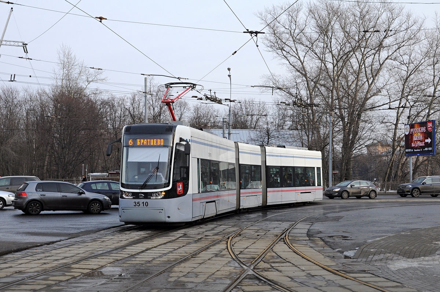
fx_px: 623
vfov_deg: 26.4
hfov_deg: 38.9
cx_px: 220
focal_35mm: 51
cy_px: 146
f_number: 13
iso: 400
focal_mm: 34
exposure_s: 1/320
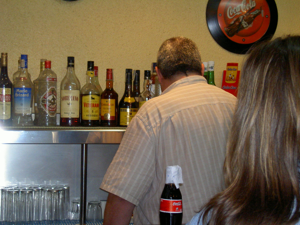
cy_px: 112
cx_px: 150
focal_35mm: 69
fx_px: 598
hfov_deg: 28.2
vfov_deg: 21.3
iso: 100
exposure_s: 1/73
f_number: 3.7
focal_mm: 14.2
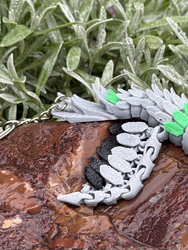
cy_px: 132
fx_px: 760
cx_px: 149
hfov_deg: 14.0
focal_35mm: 105
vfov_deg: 18.7
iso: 64
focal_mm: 6.76
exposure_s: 1/513
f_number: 1.78
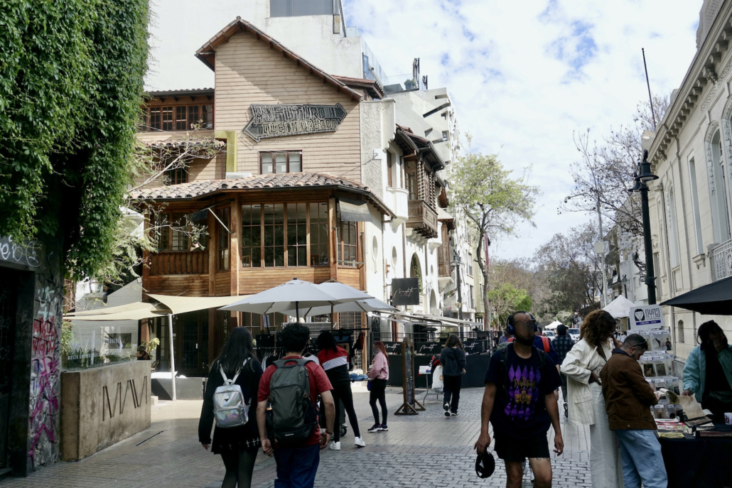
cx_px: 366
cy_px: 244
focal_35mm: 30
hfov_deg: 61.9
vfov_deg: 43.6
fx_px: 610
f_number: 4
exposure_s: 1/640
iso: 125
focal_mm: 11.12
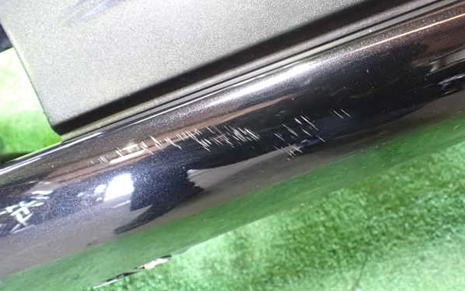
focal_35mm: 32
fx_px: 406
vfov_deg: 39.5
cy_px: 151
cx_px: 233
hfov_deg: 59.6
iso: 1600
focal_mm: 5.4
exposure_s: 1/25
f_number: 2.3
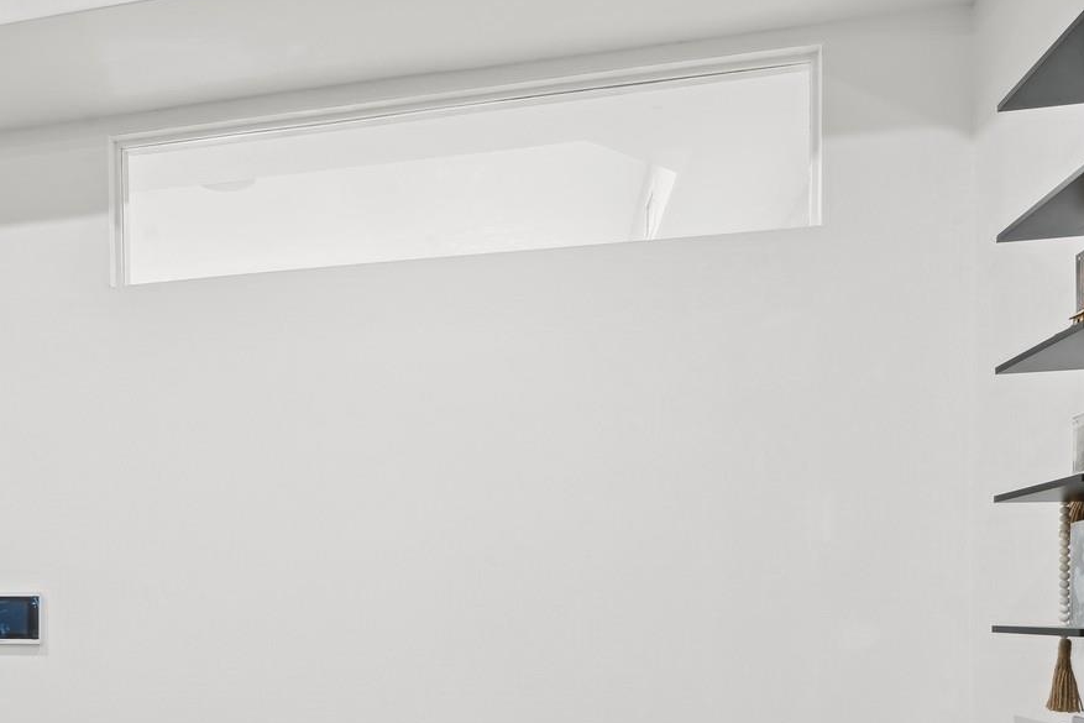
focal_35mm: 31
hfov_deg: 57.2
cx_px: 267
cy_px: 626
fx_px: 934
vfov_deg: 39.8
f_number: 11
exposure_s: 1/2.5
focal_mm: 17
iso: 200
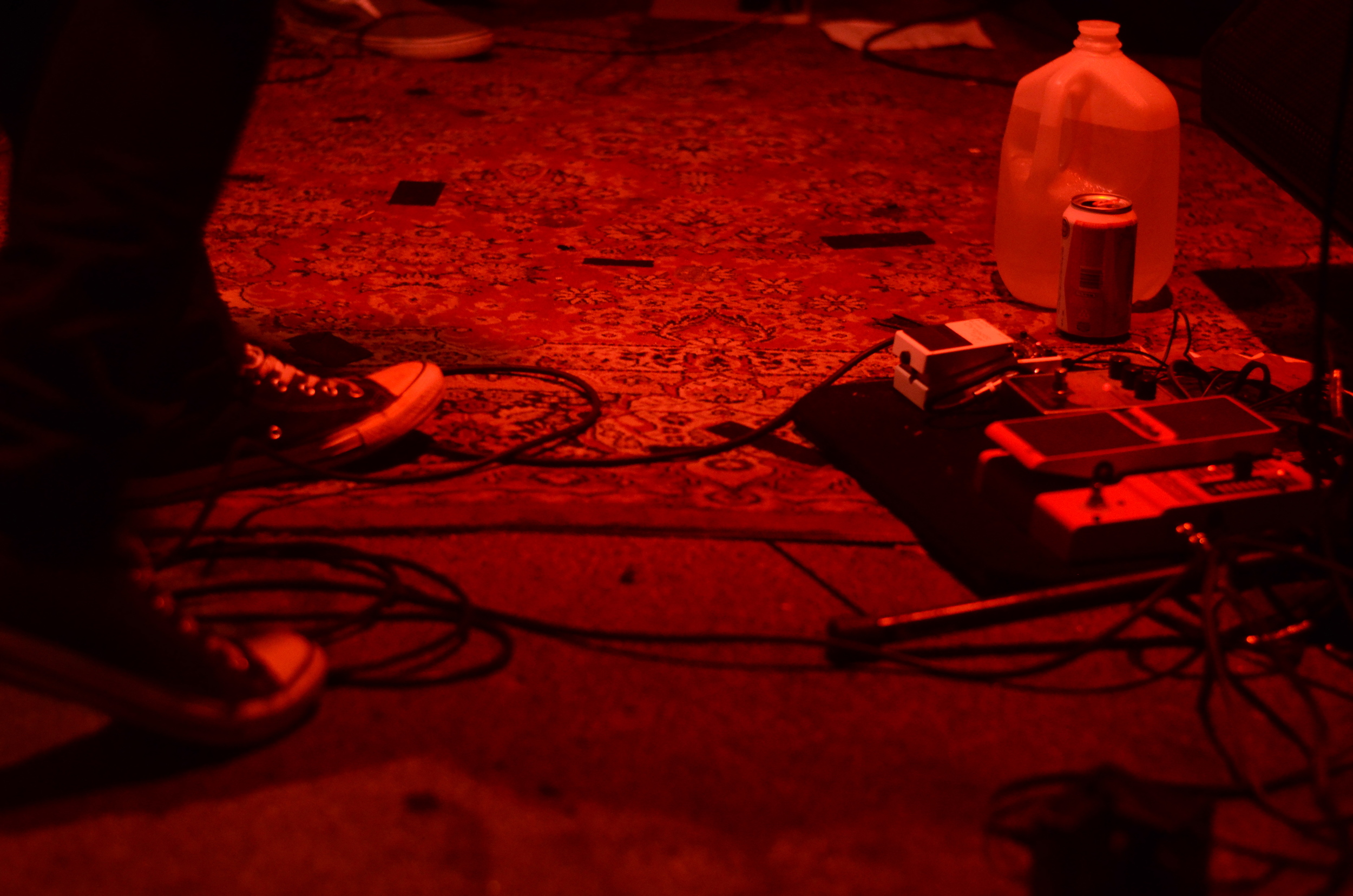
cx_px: 676
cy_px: 448
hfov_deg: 27.0
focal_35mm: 75
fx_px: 2813
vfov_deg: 18.1
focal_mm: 50
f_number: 2.2
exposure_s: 1/100
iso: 1600
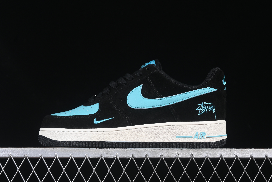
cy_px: 91
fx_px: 567
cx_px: 136
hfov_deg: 27.0
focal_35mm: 75
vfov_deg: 18.2
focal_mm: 50
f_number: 6.3
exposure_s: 1/60
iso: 160
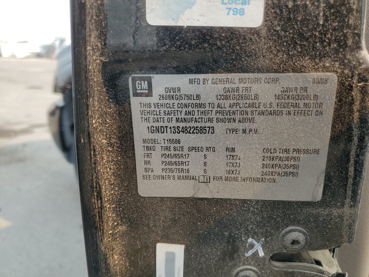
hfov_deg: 67.3
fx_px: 277
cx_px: 184
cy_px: 138
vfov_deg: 53.1
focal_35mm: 26
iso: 50
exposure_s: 1/909
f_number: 1.5
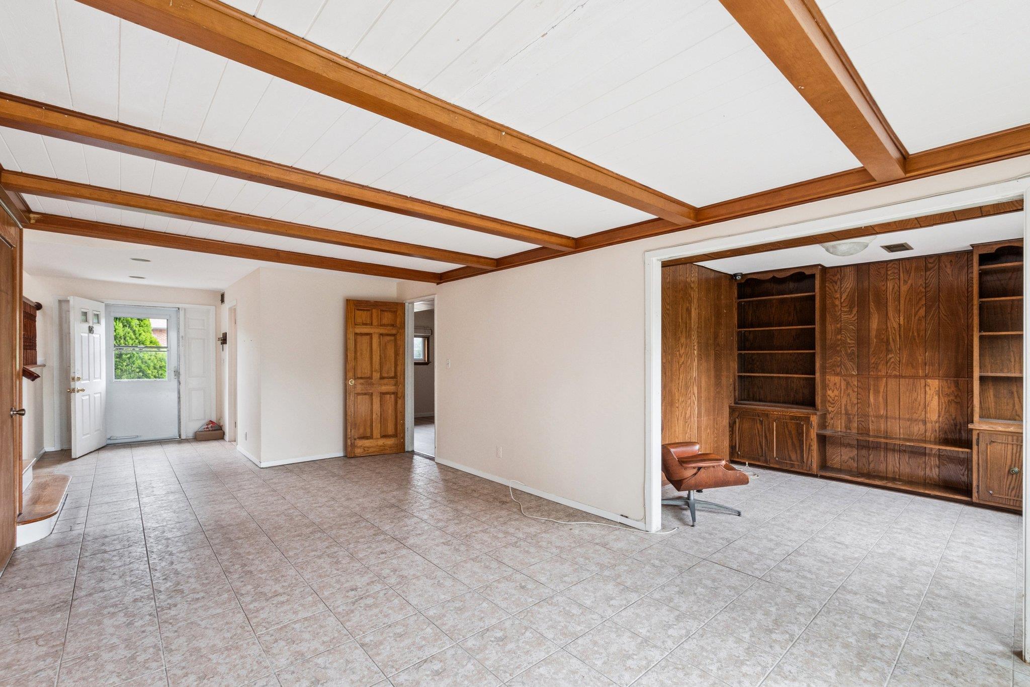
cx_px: 515
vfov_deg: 81.2
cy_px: 344
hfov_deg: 104.3
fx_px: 400
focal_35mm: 14
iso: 500
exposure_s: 1/25
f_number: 10
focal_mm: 7
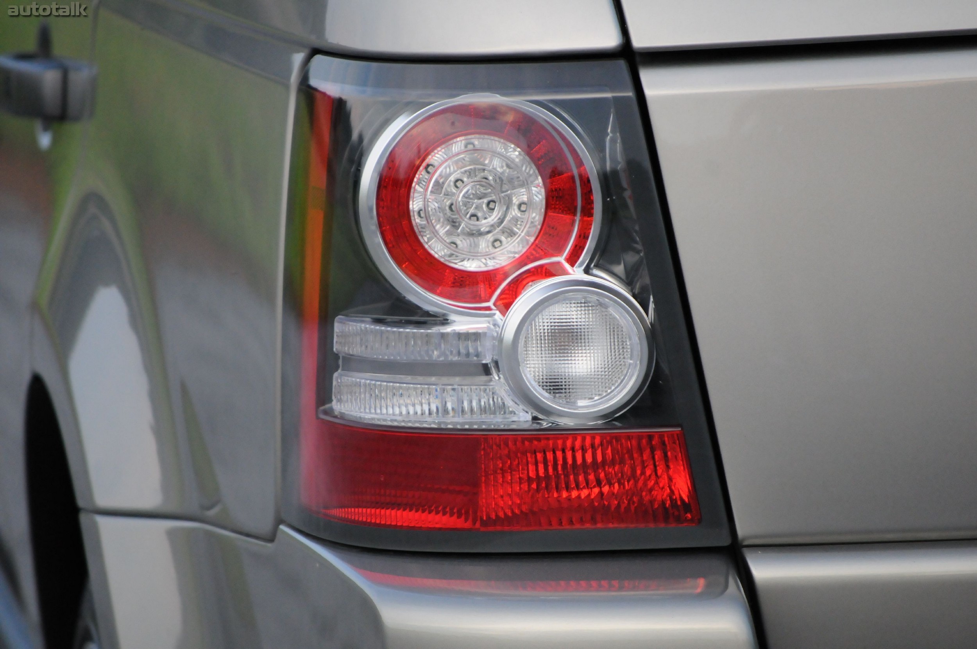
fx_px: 8133
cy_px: 324
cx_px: 488
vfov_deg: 4.6
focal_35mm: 300
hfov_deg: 6.9
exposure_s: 1/640
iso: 2000
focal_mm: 200
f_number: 5.6
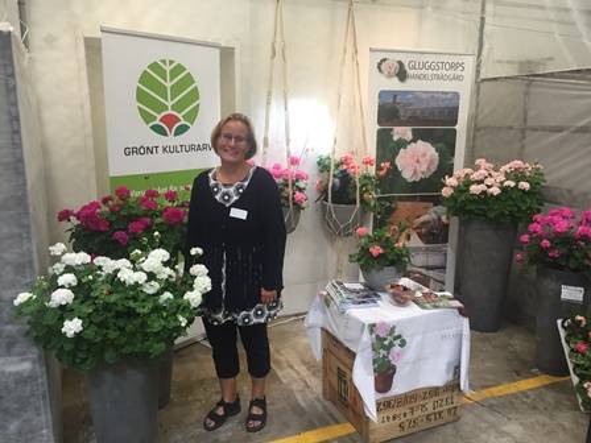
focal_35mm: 29
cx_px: 296
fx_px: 495
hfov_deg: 61.7
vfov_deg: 48.2
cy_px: 222
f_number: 2.2
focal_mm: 4.15
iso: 50
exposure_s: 1/33
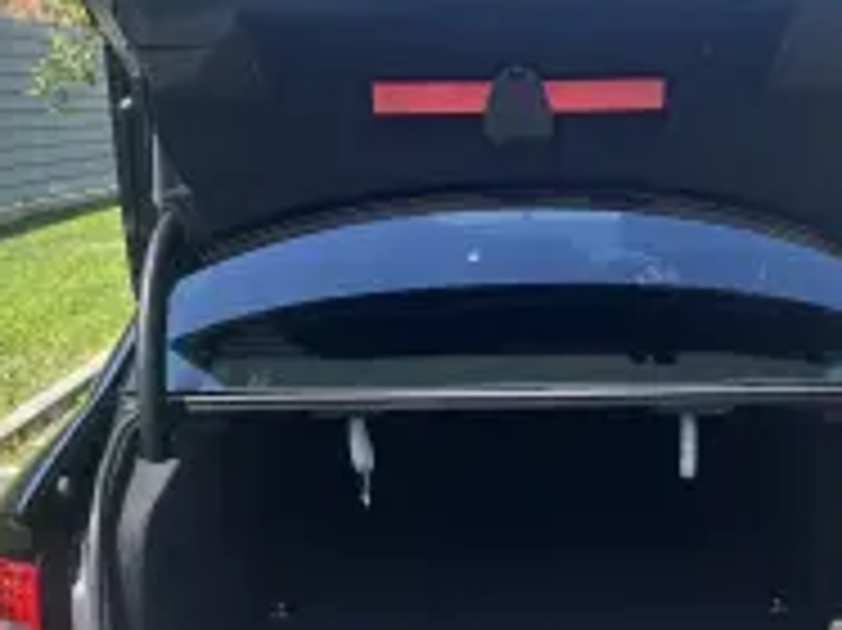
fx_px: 1215
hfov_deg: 38.1
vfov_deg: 28.6
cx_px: 500
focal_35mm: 50
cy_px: 472
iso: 50
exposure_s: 1/894
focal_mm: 5.96
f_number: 1.6
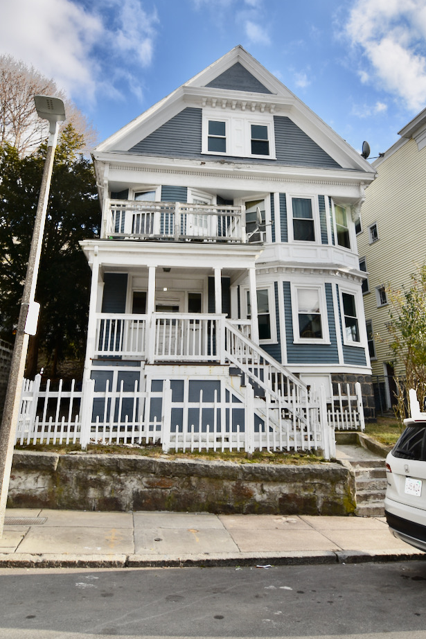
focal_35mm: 25
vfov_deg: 70.4
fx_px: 444
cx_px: 213
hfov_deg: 51.3
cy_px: 240
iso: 100
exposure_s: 1/250
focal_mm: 12
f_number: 6.3
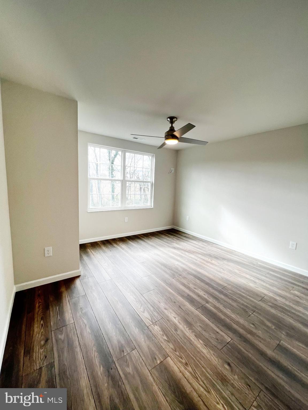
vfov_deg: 106.2
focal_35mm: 13
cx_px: 154
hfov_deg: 89.9
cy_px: 205
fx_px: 154
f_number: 1.8
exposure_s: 1/120
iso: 50
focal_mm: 1.6
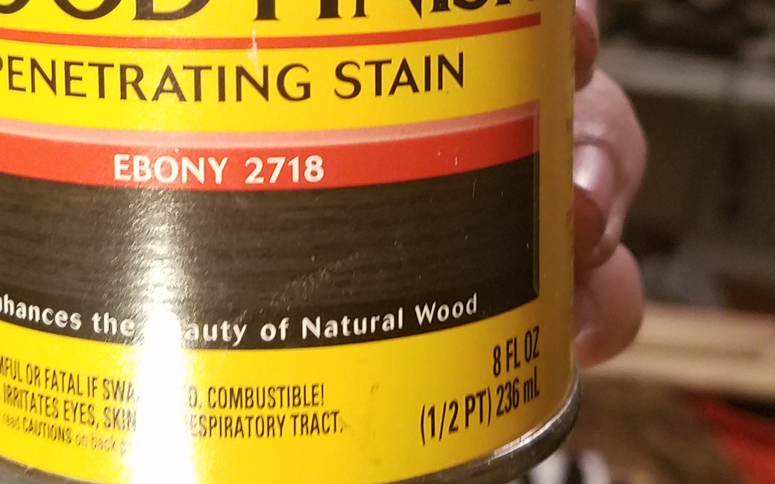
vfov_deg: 19.8
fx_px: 1352
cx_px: 248
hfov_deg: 31.7
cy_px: 9
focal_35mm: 64
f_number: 1.7
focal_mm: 4.2
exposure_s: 1/17
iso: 200
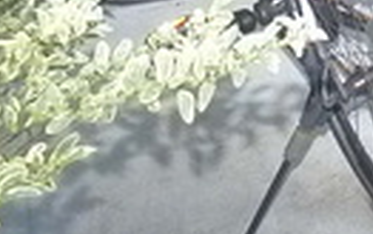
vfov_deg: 8.2
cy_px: -458
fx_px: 1383
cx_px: 800
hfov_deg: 12.9
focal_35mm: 136
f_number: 2.8
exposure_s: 1/200
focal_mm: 5.1
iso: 400
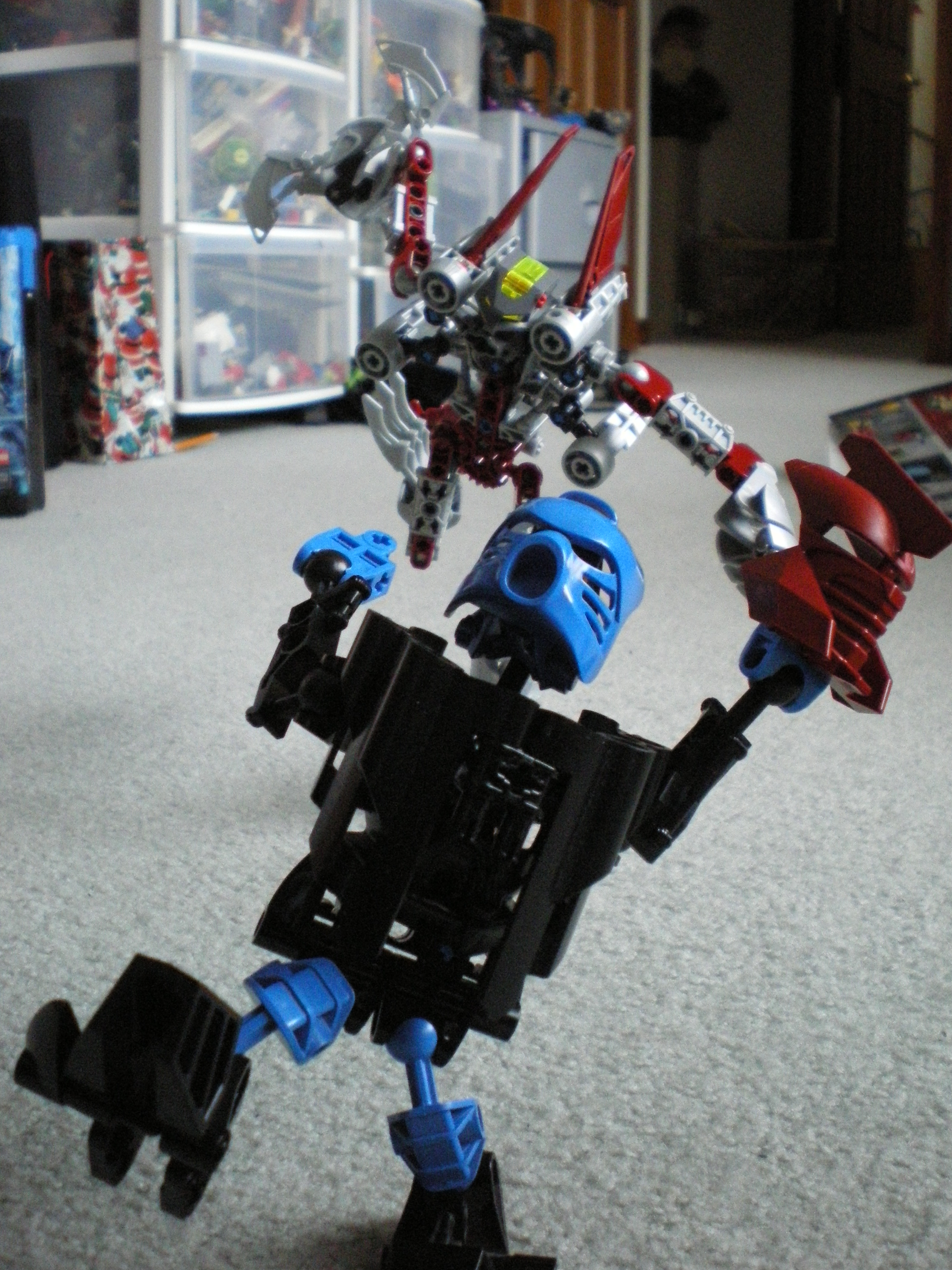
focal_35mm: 39
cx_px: 514
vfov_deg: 47.8
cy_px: 598
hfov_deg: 36.8
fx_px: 1430
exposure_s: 1/50
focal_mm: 6.3
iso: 640
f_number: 3.1
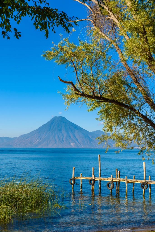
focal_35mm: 48
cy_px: 116
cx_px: 78
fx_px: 310
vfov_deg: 41.1
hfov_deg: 28.1
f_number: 8
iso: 140
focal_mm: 48
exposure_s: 1/500
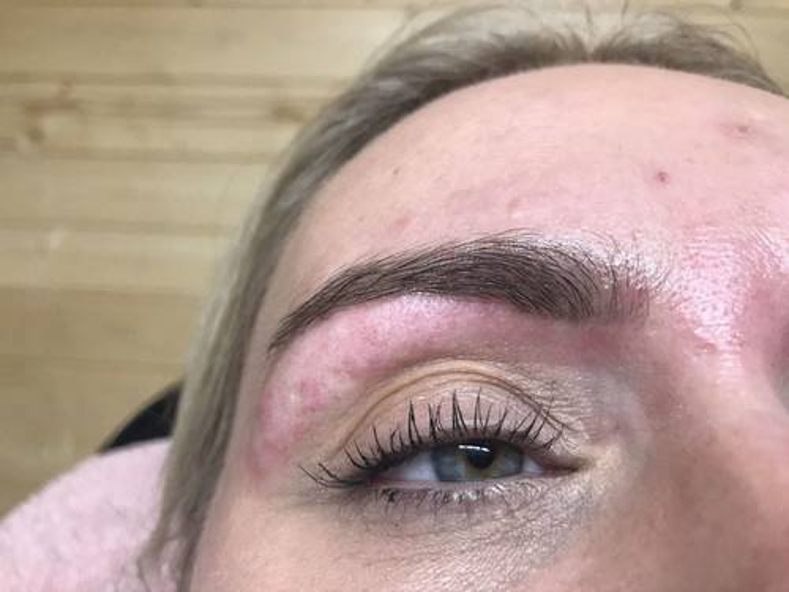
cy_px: 296
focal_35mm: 28
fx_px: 638
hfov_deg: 63.4
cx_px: 394
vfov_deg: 49.7
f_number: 1.8
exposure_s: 1/33
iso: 40
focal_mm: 3.99
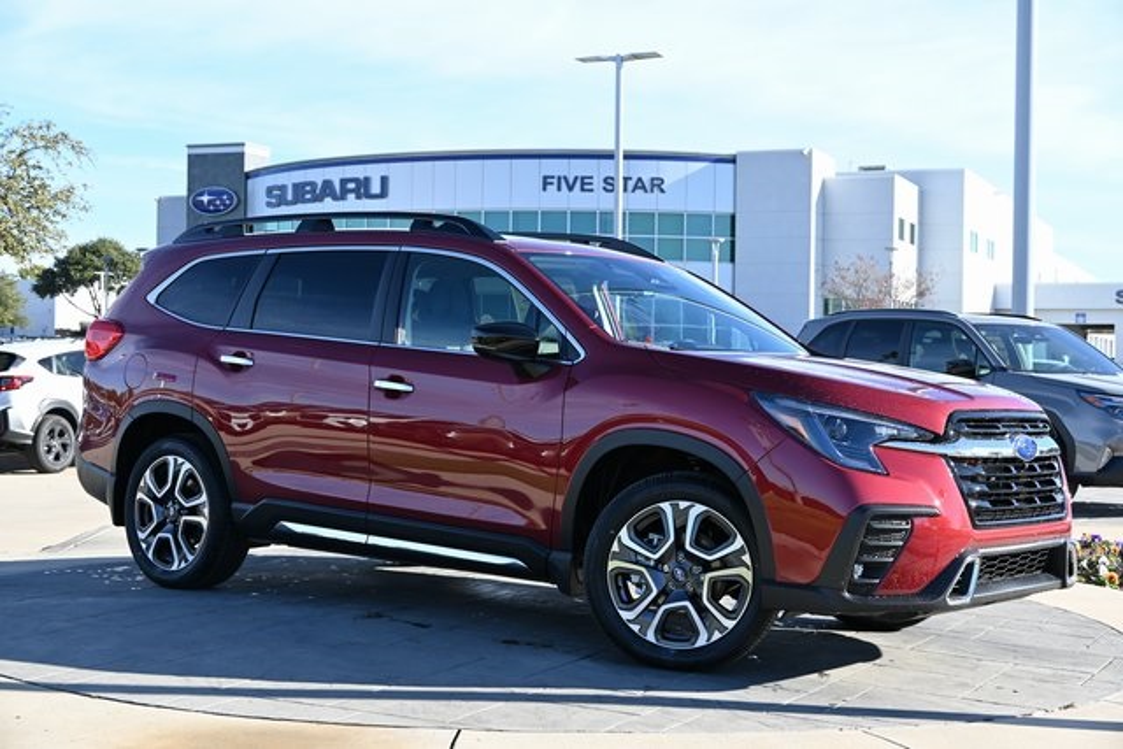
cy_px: 374
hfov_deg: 38.9
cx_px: 562
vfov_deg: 26.5
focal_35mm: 51
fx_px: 1591
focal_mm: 34
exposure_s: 1/250
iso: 125
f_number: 5.6
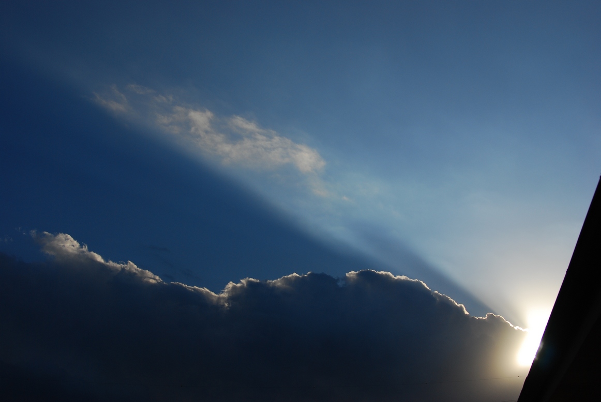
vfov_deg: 32.0
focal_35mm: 42
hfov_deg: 46.3
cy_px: 201
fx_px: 702
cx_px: 300
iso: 125
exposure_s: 1/2000
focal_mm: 28
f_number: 5.6
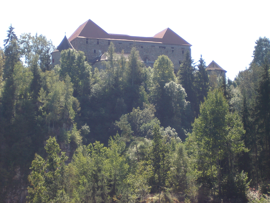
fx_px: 889
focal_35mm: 114
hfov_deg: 17.3
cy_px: 102
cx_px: 135
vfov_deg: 13.0
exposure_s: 1/160
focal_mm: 17.4
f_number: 5
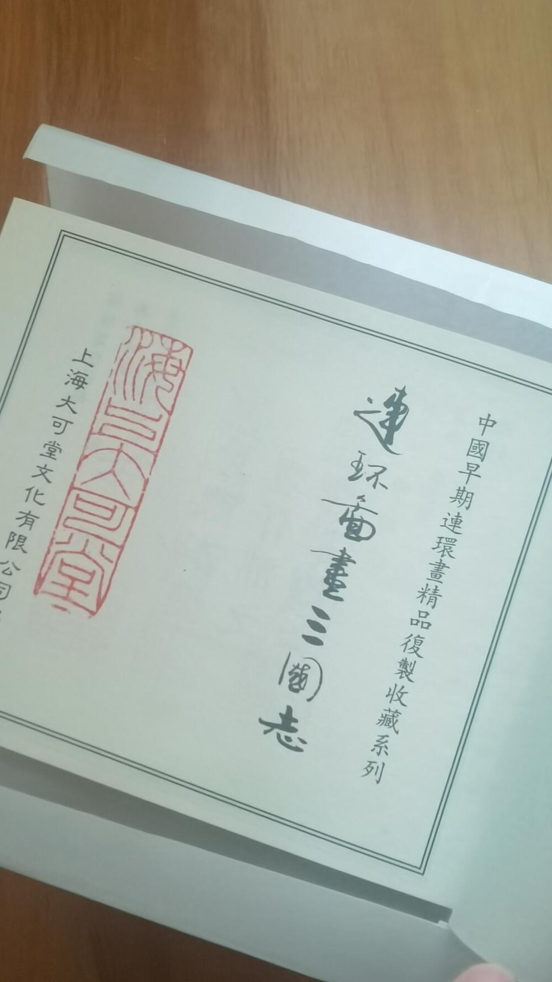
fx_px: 781
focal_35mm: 30
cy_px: 491
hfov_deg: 38.9
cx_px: 307
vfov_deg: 64.3
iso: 1000
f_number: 2.2
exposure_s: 1/100
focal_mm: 2.26
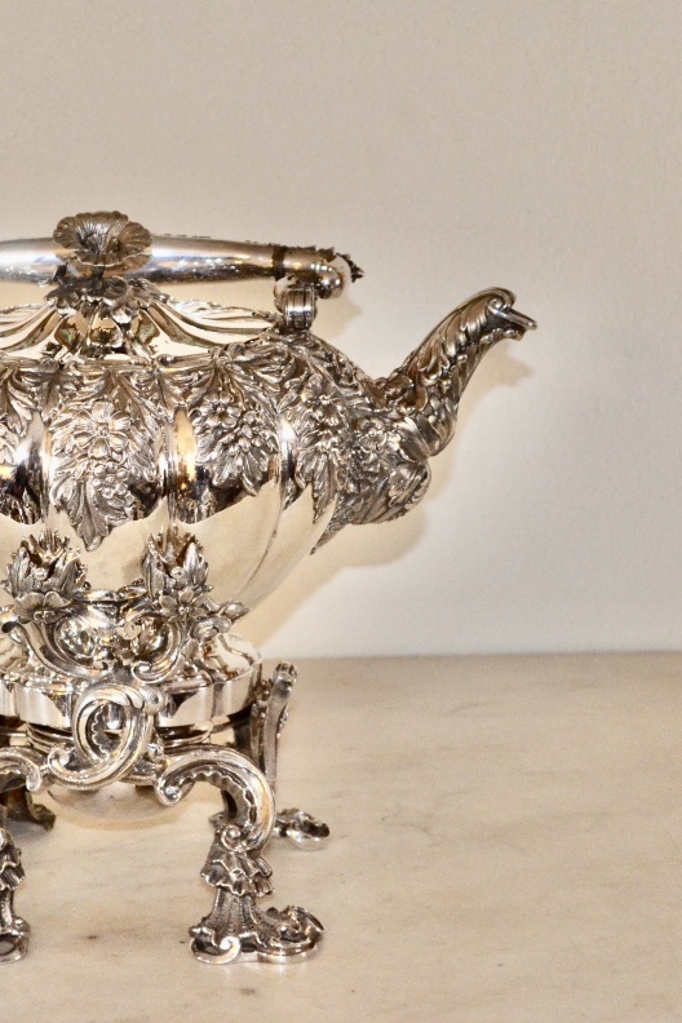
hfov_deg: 11.0
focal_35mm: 125
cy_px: 512
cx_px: 163
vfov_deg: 16.4
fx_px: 3545
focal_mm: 55
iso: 3200
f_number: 5.6
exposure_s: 1/25
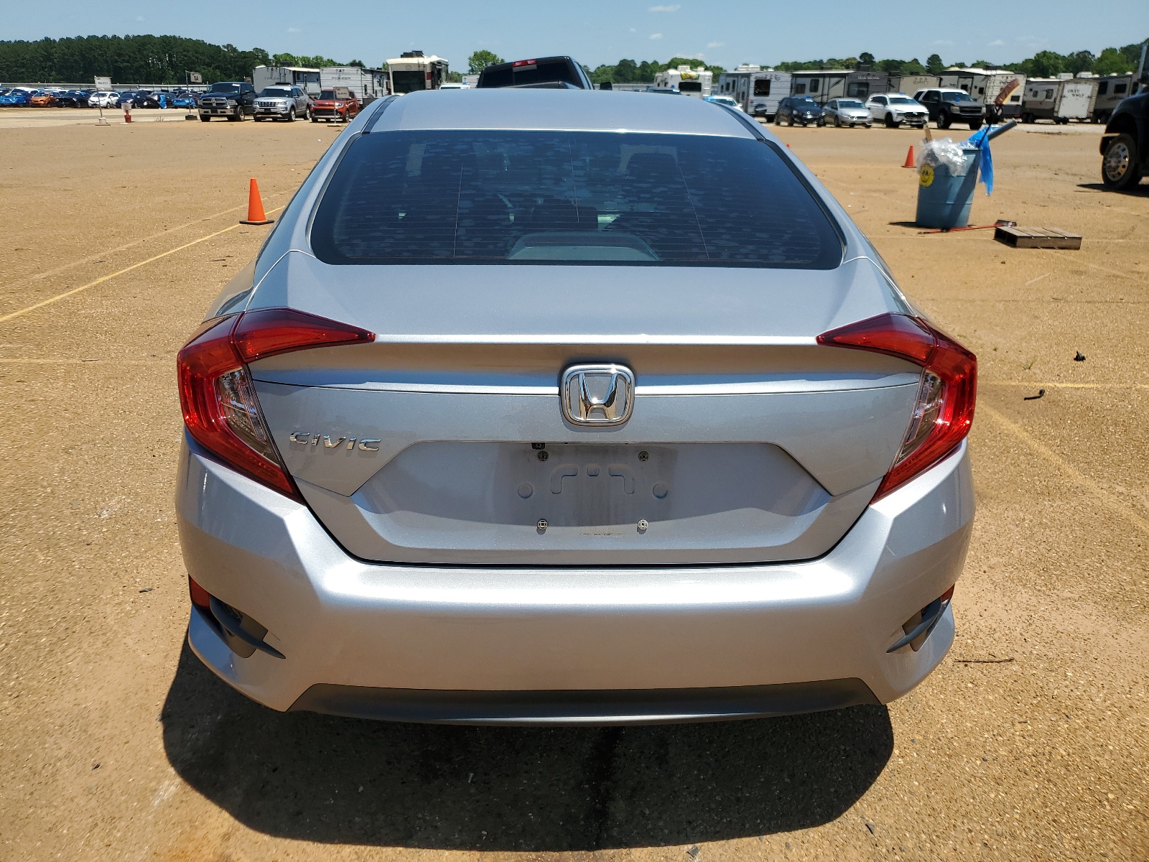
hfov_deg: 67.3
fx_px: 863
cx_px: 574
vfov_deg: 53.1
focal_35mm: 26
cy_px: 431
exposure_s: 1/5000
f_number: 1.5
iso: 50
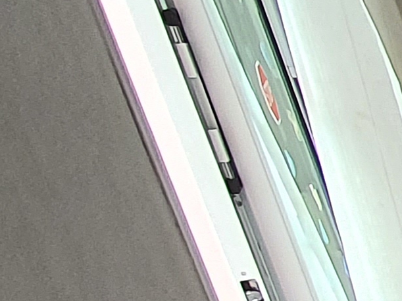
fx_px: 1138
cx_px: 1451
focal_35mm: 98
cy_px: 310
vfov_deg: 14.8
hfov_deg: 9.2
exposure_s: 1/141
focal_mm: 1.8
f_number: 2.2
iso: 50
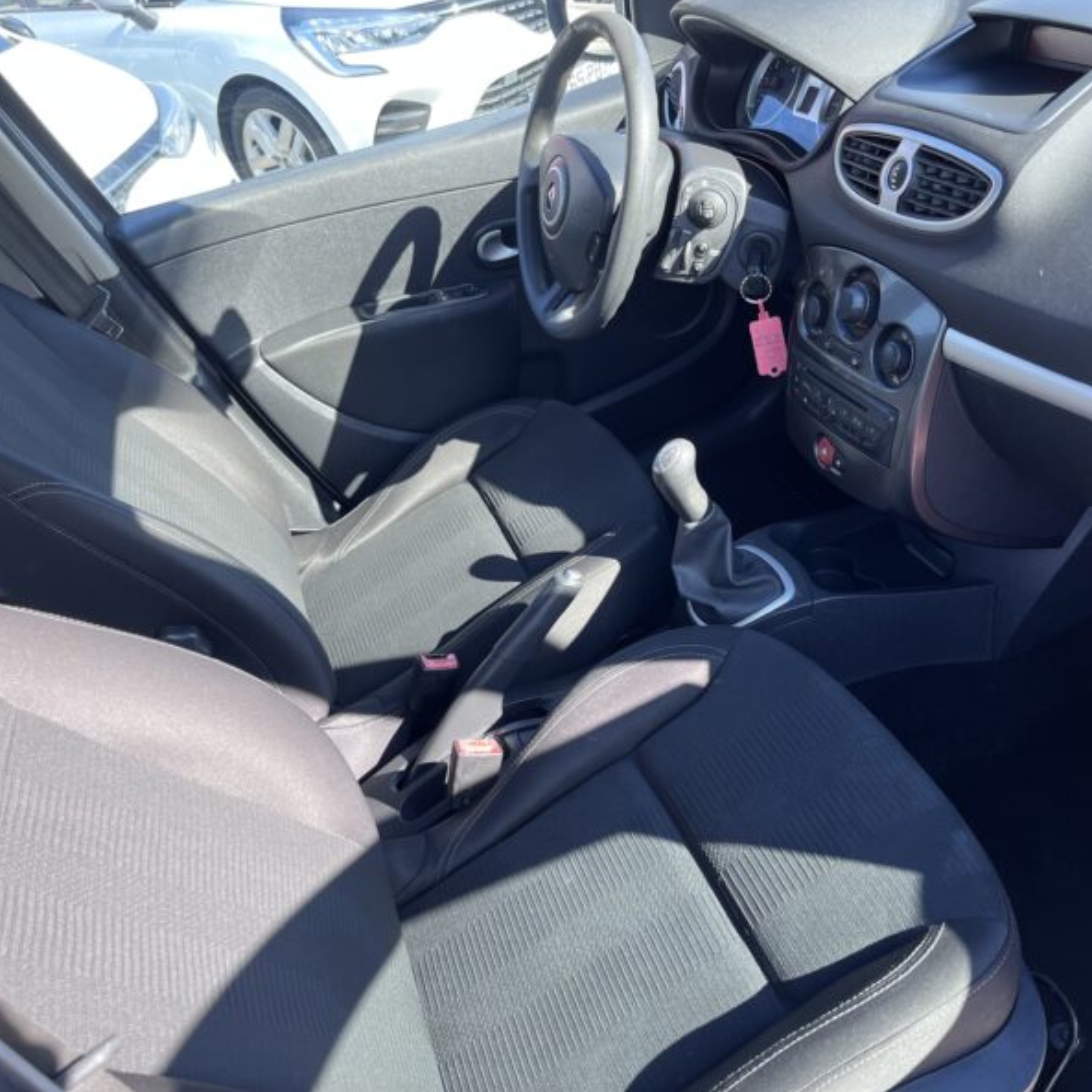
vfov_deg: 52.5
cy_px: 543
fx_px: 1106
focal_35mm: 31
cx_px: 565
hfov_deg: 52.5
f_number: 1.6
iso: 40
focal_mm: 5.1
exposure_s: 1/218
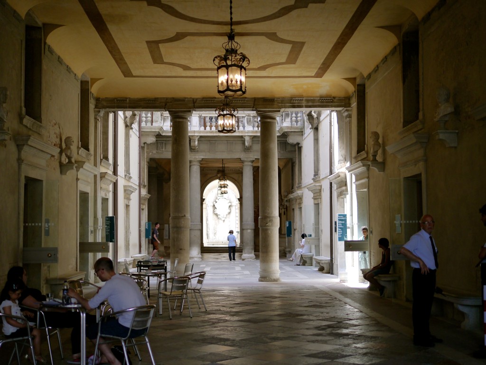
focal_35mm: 50
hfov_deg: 38.2
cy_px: 182
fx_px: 702
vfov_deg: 29.1
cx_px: 243
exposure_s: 1/500
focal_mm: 25
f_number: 1.4
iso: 160
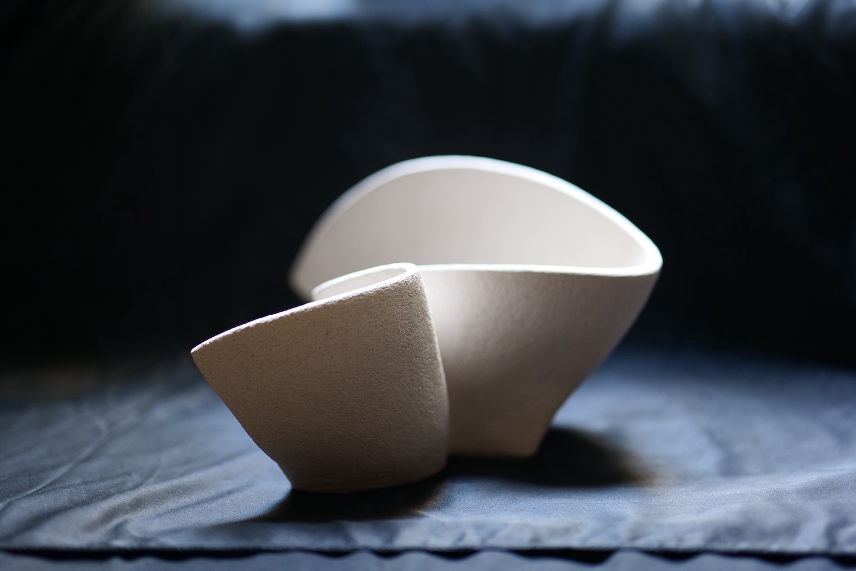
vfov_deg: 27.0
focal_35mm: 50
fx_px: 1189
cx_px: 428
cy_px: 286
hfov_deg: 39.6
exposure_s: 1/60
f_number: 1.8
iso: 1000
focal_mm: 50
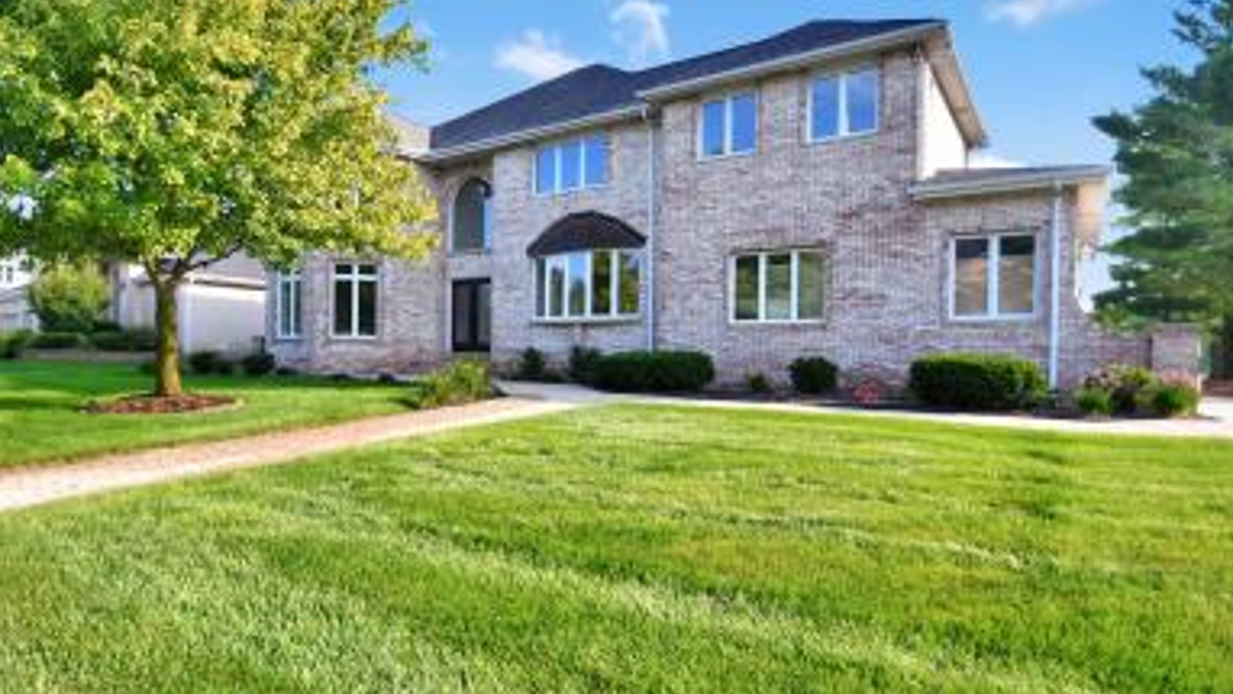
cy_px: 329
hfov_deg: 83.5
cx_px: 545
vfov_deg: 53.6
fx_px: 687
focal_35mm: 21
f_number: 8
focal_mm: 11.5
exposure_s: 1/1250
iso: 400
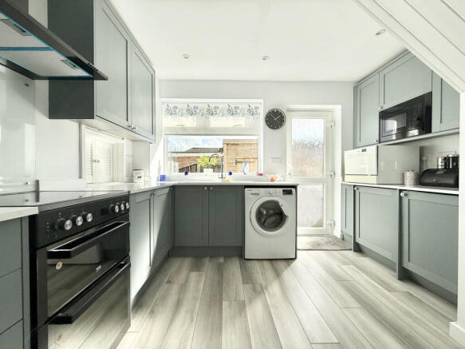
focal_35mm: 14
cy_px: 174
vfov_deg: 85.7
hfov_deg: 102.1
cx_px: 232
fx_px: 188
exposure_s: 1/672
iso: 64
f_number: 2.2
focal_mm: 2.22
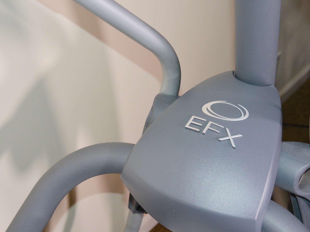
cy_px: 122
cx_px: 186
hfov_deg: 29.4
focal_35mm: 66
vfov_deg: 22.4
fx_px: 588
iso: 640
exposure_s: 1/60
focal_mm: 31
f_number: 4.2
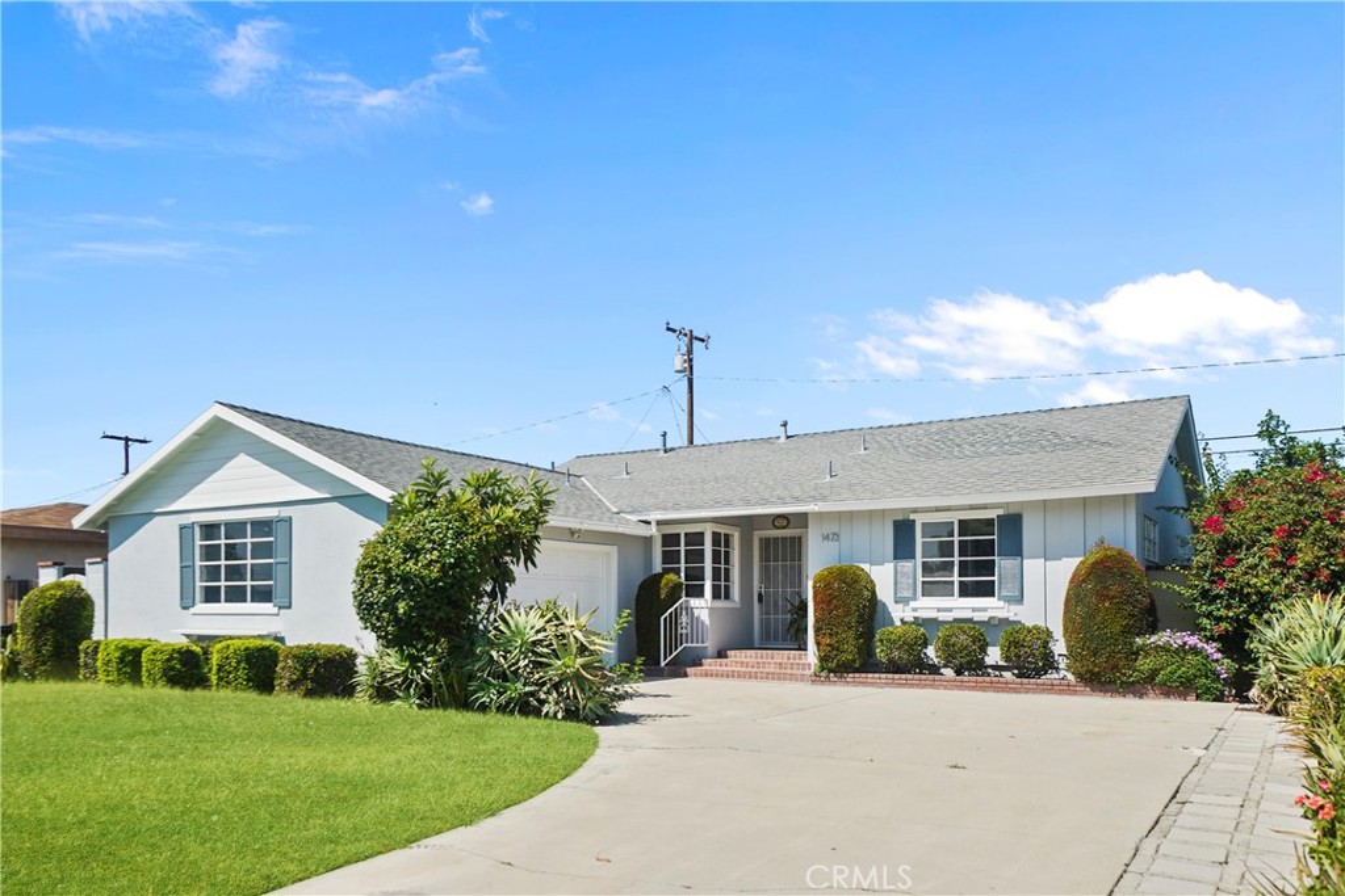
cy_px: 448
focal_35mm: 27
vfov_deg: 47.9
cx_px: 672
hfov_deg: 67.4
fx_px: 1009
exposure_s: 1/1000
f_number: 4.5
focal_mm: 18
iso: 80
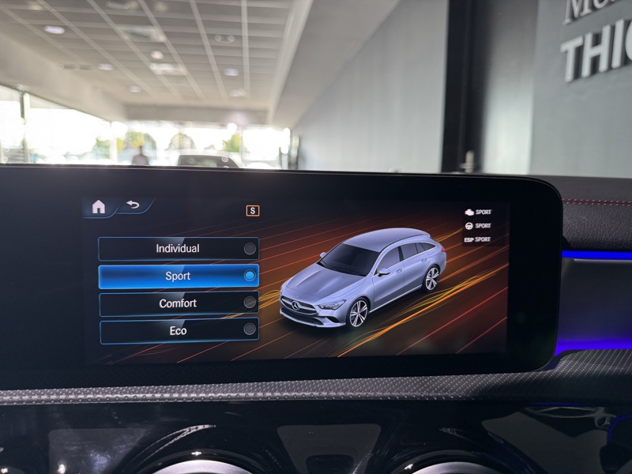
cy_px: 237
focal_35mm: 24
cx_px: 316
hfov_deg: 71.6
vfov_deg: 56.8
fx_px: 438
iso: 200
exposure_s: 1/80
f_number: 1.78
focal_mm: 6.76
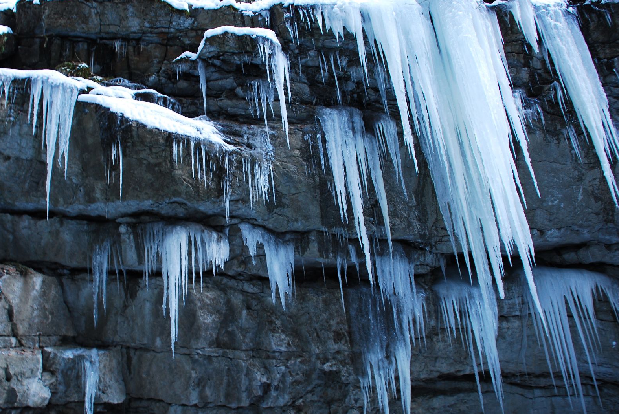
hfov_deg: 49.0
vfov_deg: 34.3
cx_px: 231
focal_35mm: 39
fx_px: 671
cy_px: 222
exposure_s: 1/13
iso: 200
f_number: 3.8
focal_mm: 20
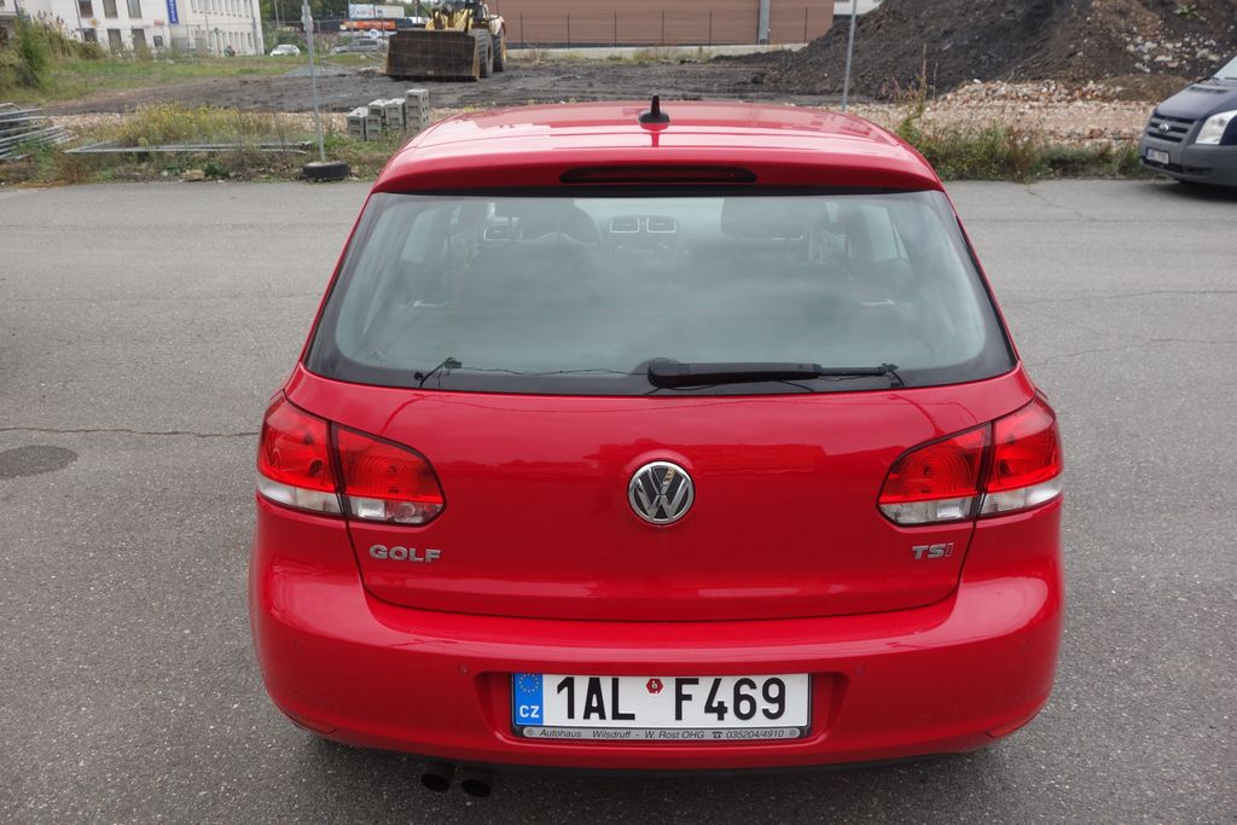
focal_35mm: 28
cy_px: 412
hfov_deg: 65.5
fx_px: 962
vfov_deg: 46.4
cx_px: 618
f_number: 4.5
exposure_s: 1/100
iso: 125
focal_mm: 10.4
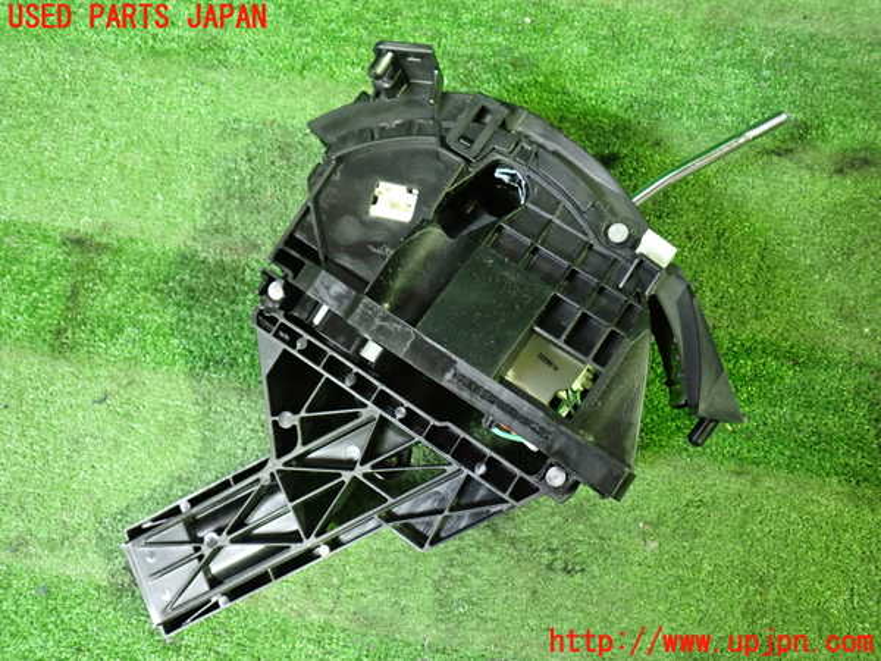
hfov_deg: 60.0
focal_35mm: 30
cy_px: 330
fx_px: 764
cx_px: 440
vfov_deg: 46.8
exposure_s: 1/25
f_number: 2.3
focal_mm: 5.4
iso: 800
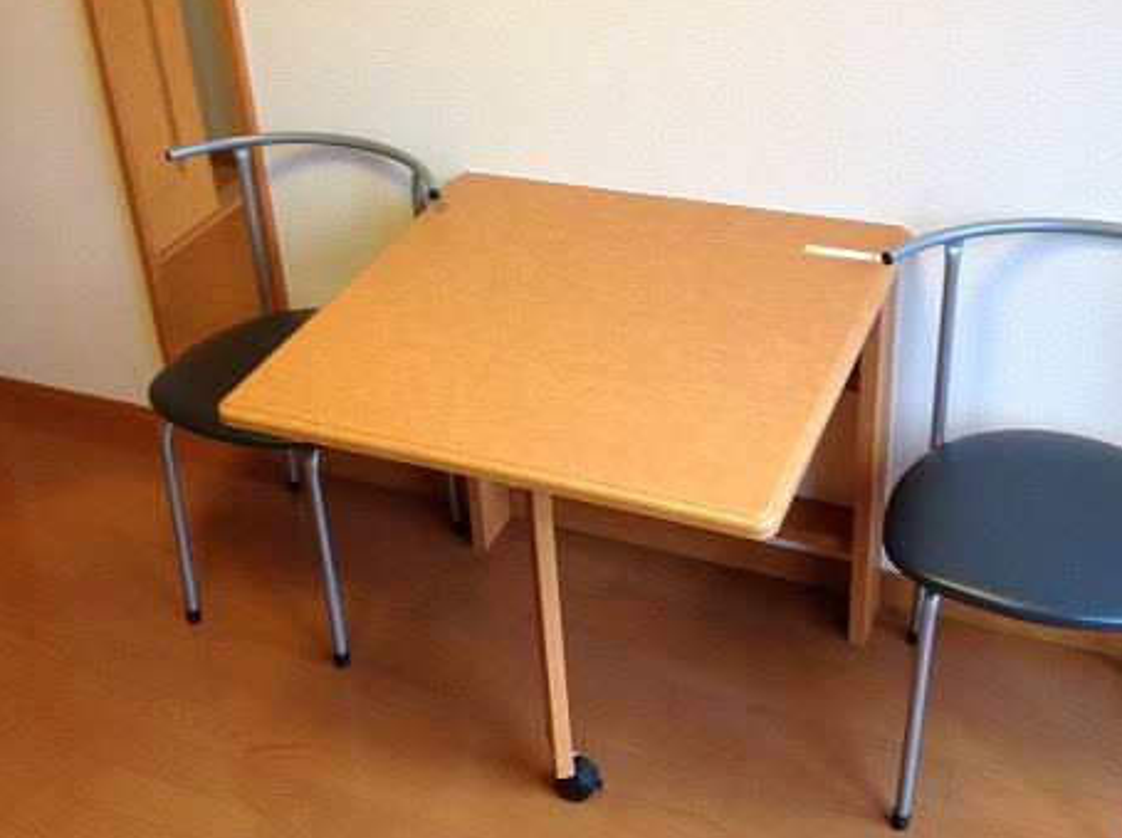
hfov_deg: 39.7
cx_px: 528
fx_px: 1553
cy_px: 286
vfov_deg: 30.0
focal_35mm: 48
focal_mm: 4.28
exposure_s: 1/24
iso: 64
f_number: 2.4
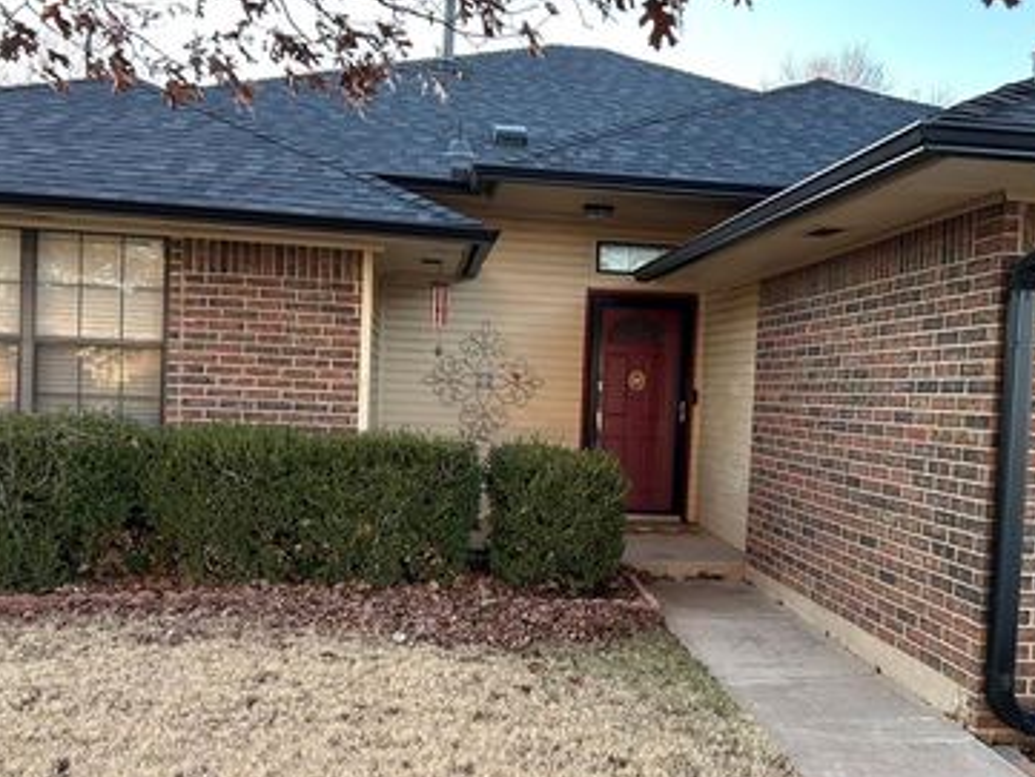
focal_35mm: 36
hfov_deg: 51.1
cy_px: 434
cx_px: 602
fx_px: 1077
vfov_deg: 39.6
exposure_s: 1/177
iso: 50
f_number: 1.5
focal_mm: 5.7
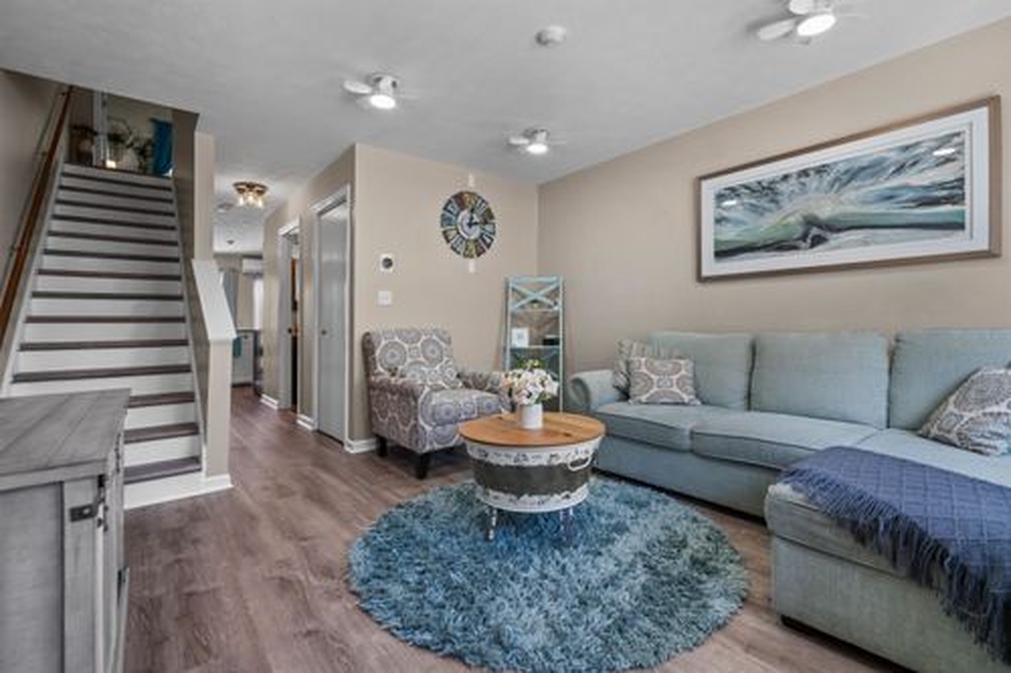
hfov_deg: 96.8
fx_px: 449
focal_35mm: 16
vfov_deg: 73.7
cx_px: 506
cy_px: 336
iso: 1000
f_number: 4
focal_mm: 16
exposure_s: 1/60
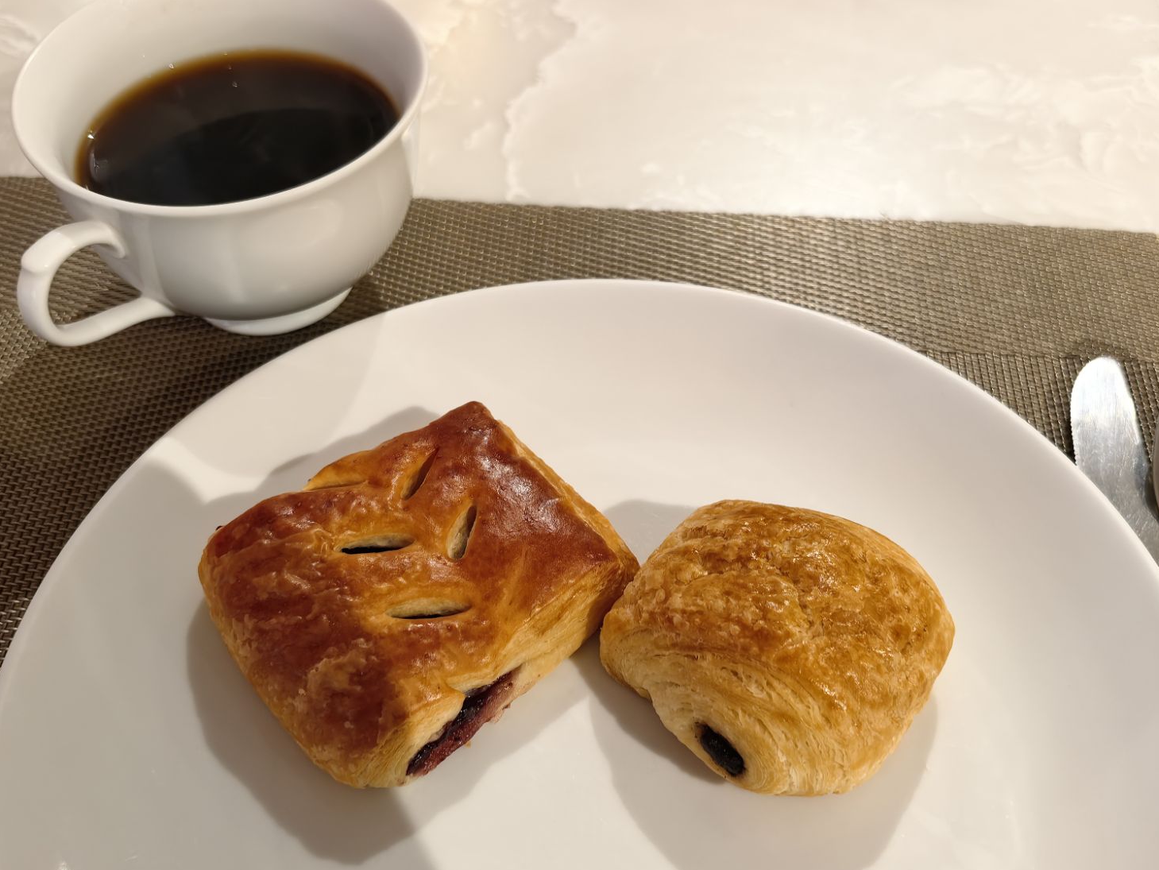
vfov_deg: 38.4
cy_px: 556
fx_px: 1239
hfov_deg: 50.1
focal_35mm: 37
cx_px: 628
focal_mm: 6.98
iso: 320
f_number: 2
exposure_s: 1/33.3
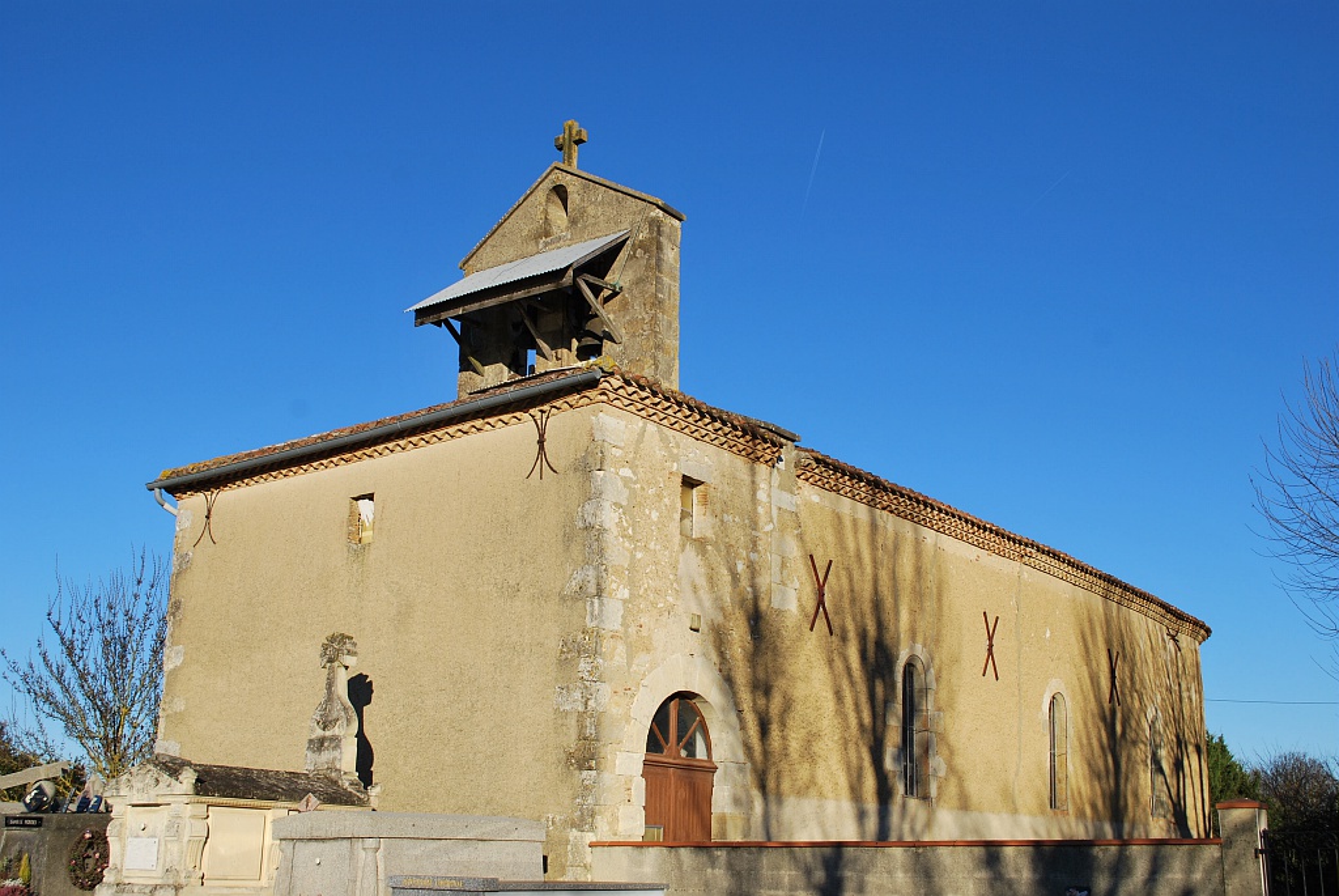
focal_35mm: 36
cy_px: 448
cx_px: 670
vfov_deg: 37.0
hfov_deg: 53.1
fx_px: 1340
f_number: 8
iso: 100
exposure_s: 1/250
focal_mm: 24
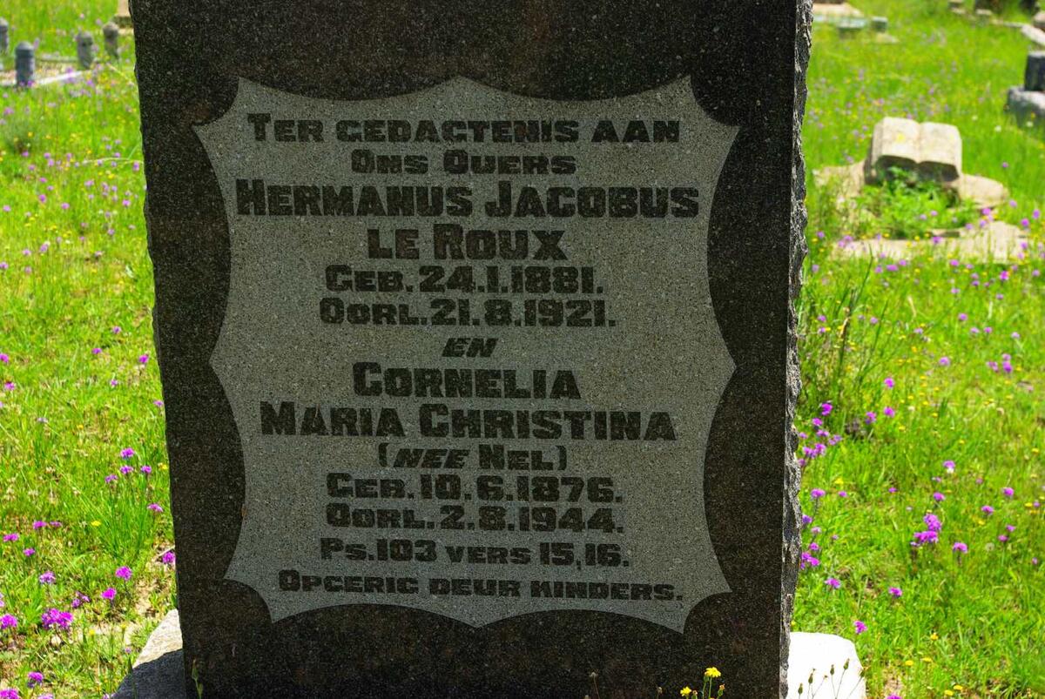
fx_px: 1874
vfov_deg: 21.1
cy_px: 350
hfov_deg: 31.2
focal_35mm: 64
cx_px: 522
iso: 100
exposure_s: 1/180
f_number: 8
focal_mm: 43
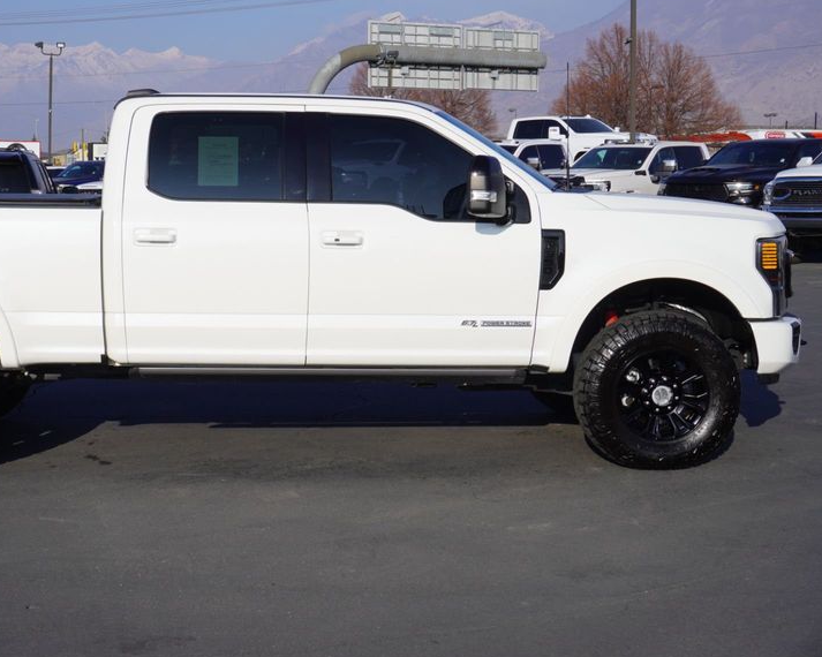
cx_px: 242
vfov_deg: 25.9
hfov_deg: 31.7
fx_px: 1427
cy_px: 284
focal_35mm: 59
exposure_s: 1/200
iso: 100
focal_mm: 29
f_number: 11
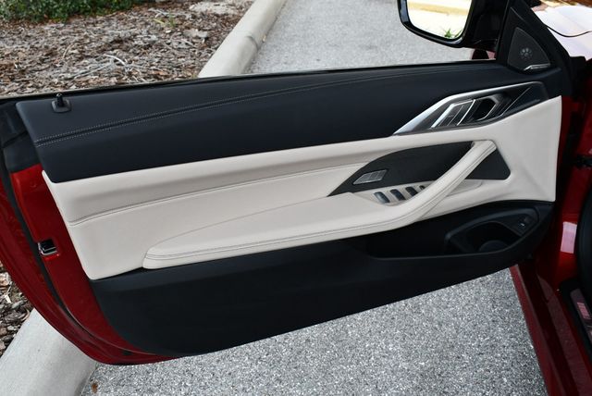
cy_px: 198
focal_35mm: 36
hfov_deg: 53.1
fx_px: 593
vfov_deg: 36.9
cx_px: 296
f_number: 5
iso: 400
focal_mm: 18
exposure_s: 1/250
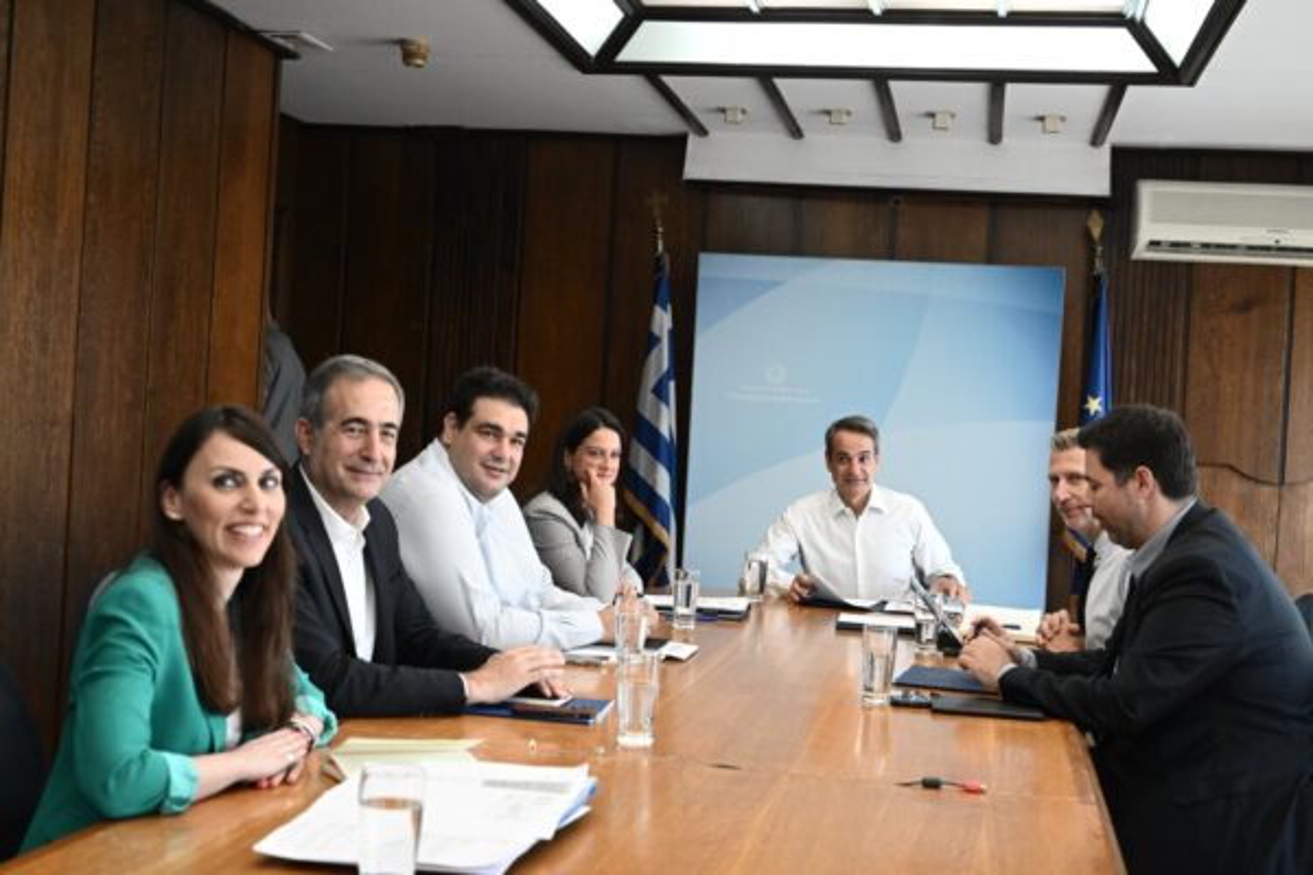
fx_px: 1714
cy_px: 438
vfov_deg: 28.6
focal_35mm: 47
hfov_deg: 41.9
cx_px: 656
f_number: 4.5
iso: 6400
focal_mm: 47
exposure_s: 1/320
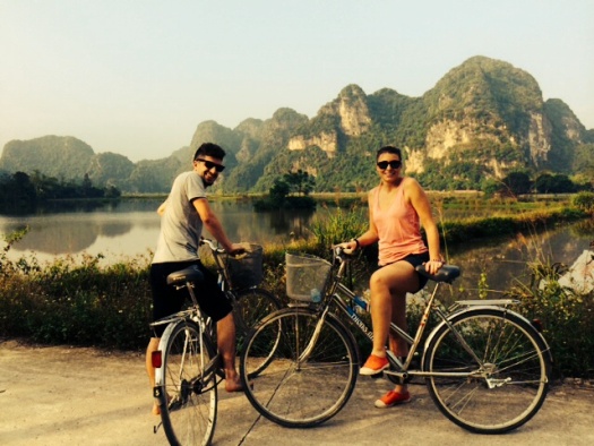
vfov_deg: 46.8
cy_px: 223
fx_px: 515
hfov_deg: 60.0
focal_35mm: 30
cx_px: 297
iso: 32
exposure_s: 1/1001
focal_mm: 4.12
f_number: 2.2
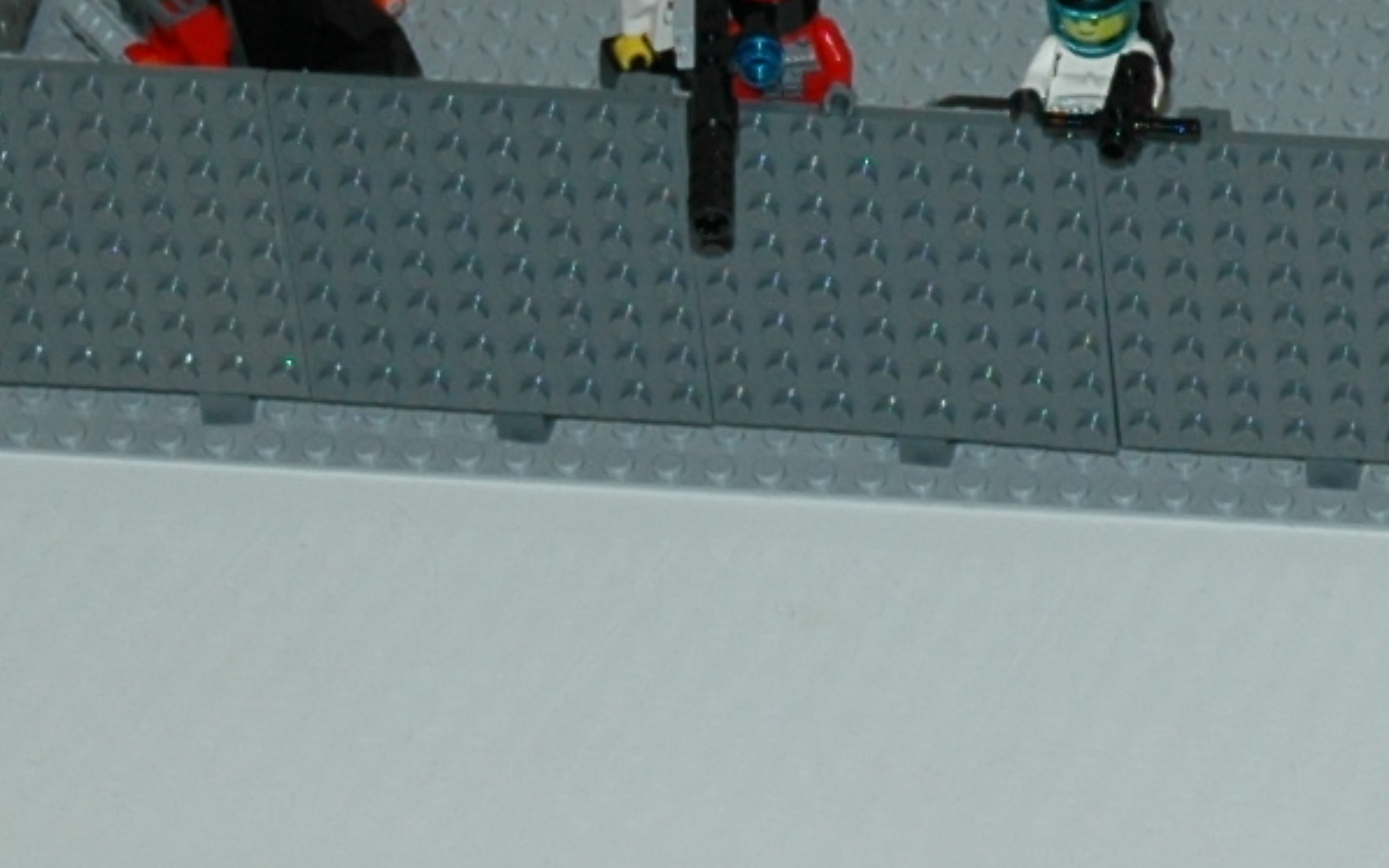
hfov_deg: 7.7
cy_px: -163
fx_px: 10203
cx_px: 1456
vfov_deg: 4.9
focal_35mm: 270
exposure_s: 1/60
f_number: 4.2
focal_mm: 35
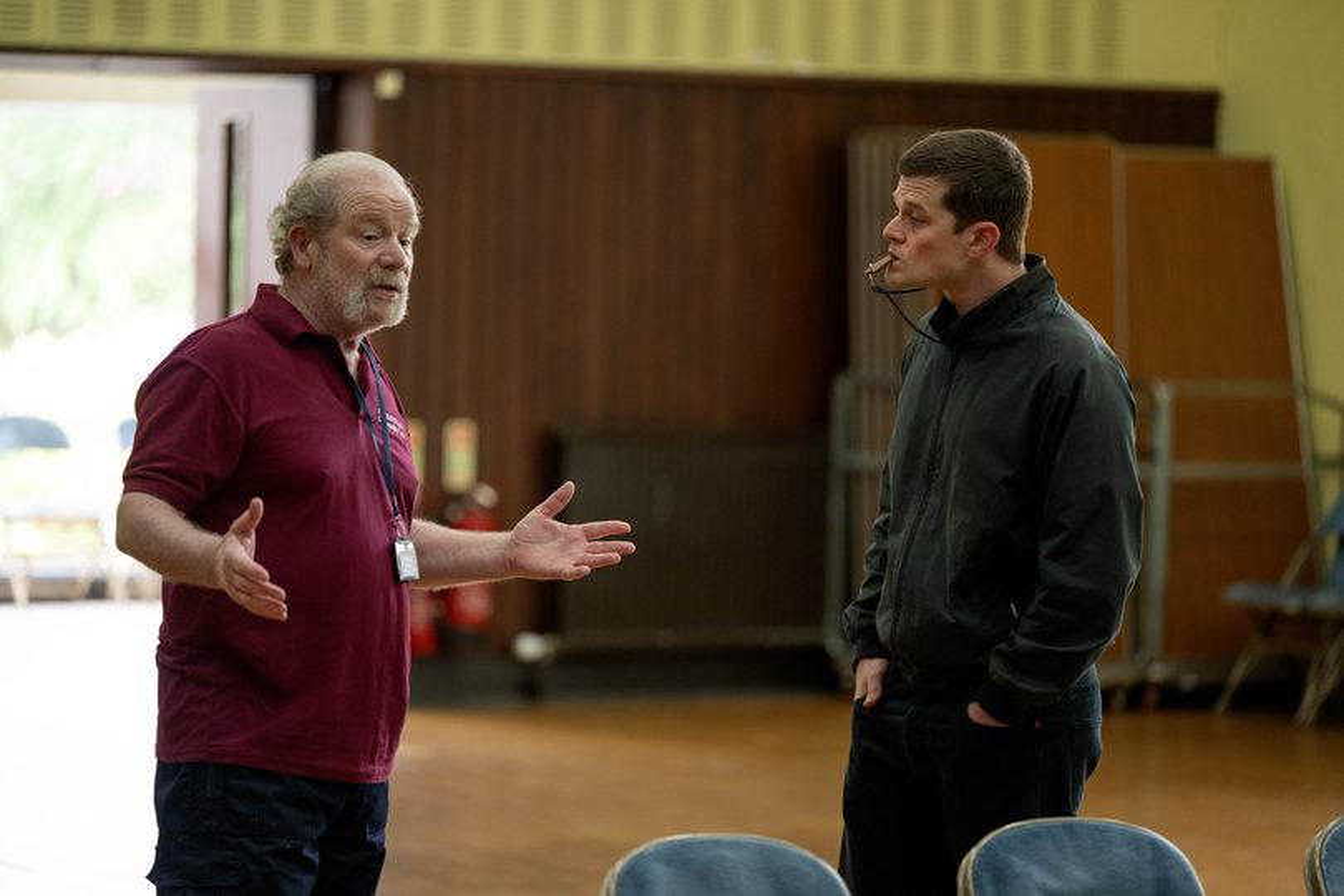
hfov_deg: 12.5
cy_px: 448
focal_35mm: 165
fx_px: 6160
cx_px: 672
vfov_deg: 8.3
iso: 1600
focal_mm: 165
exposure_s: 1/320
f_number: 2.8
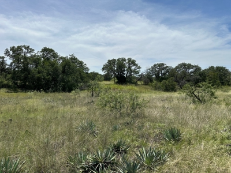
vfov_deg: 56.8
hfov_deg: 71.6
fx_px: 160
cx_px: 116
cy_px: 86
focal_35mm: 24
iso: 80
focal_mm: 6.86
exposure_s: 1/7576
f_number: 1.78
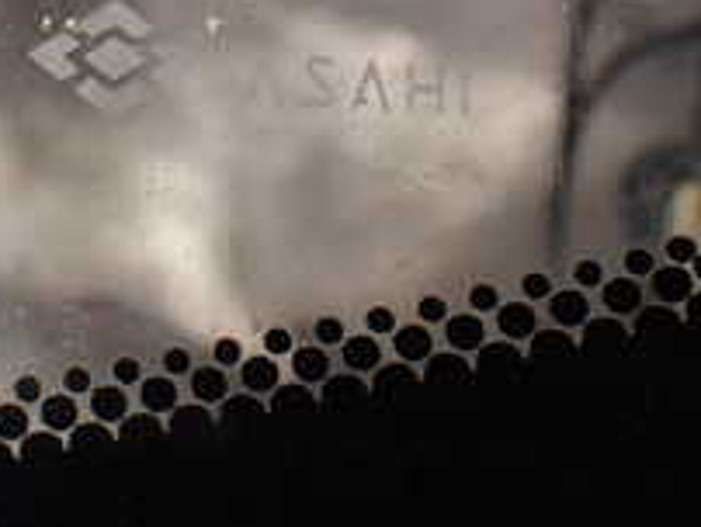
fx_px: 1804
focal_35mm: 89
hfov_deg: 21.7
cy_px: -139
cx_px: 132
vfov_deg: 15.9
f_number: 3.2
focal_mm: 5.4
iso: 100
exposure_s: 1/250
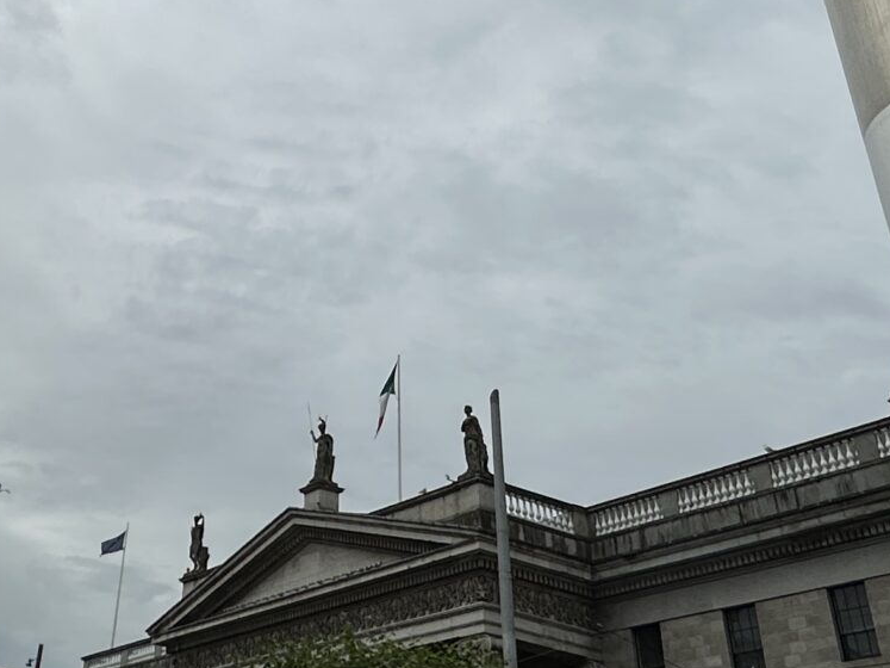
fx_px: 1234
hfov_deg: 39.0
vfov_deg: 27.7
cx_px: 273
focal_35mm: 48
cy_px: -63
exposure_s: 1/7813
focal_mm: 2.22
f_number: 2.2
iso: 40
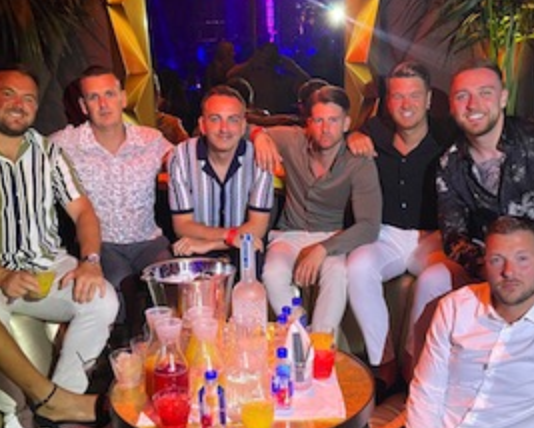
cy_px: 246
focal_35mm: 38
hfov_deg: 47.9
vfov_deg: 39.1
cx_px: 270
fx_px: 601
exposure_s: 1/29
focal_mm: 5.1
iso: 800
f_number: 1.6
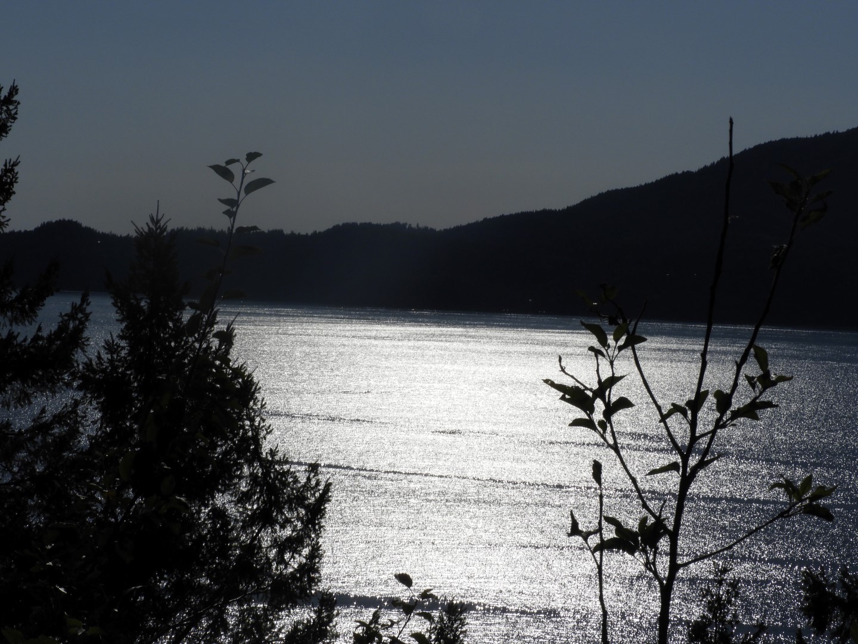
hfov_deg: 18.7
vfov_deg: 14.1
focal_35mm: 105
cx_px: 429
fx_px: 2603
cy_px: 322
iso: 100
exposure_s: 1/3200
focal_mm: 18.8
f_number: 7.6
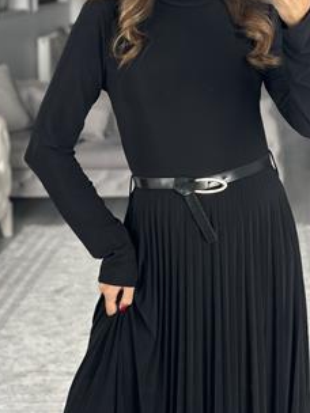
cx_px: 200
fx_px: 955
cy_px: 98
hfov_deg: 18.4
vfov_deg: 24.1
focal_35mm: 80
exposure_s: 1/60
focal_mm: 6.86
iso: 160
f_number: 1.78
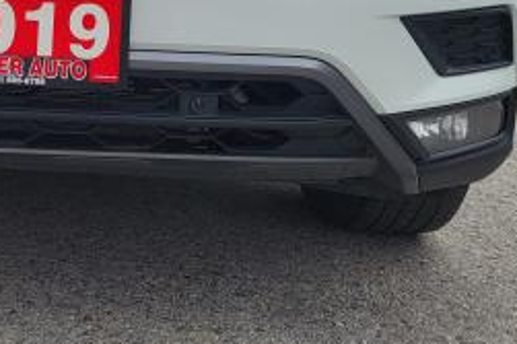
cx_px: 21
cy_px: -119
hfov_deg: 27.8
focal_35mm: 69
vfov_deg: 18.2
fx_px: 990
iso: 40
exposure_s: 1/1024
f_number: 1.8
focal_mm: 5.4
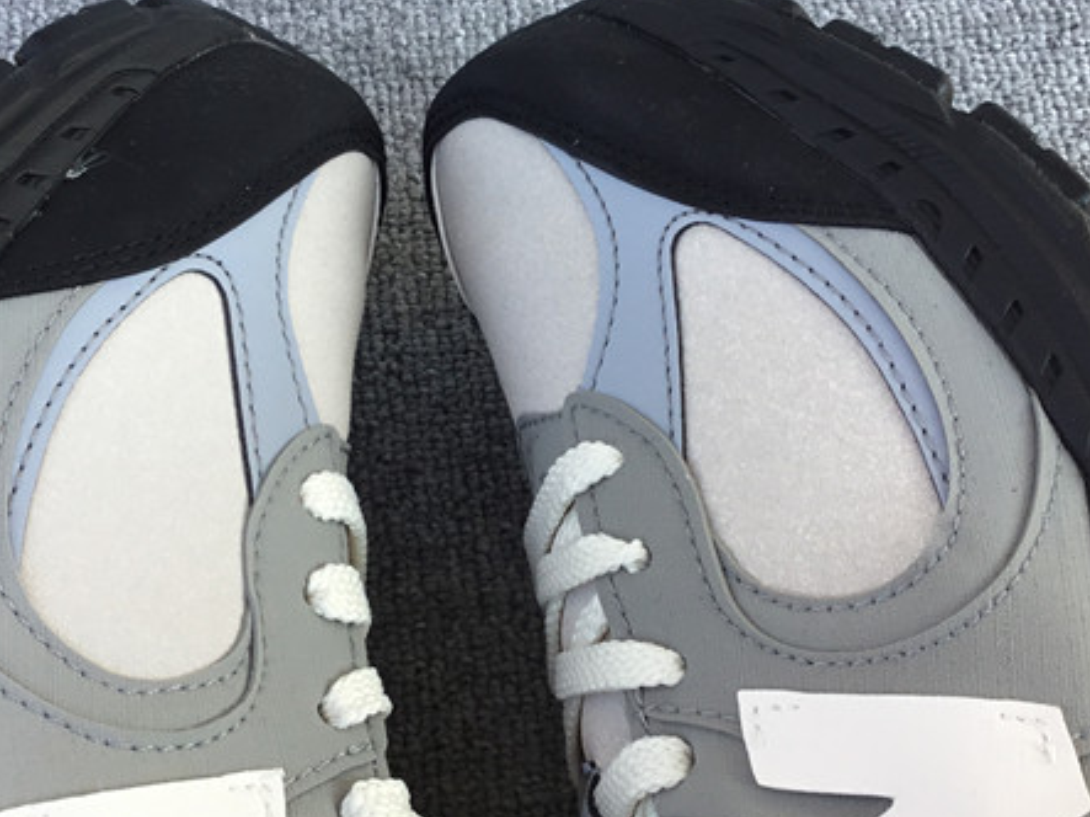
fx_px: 1983
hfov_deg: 30.7
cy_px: 383
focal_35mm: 63
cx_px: 490
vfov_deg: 23.3
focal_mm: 3.3
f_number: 2.4
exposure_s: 1/228
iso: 25
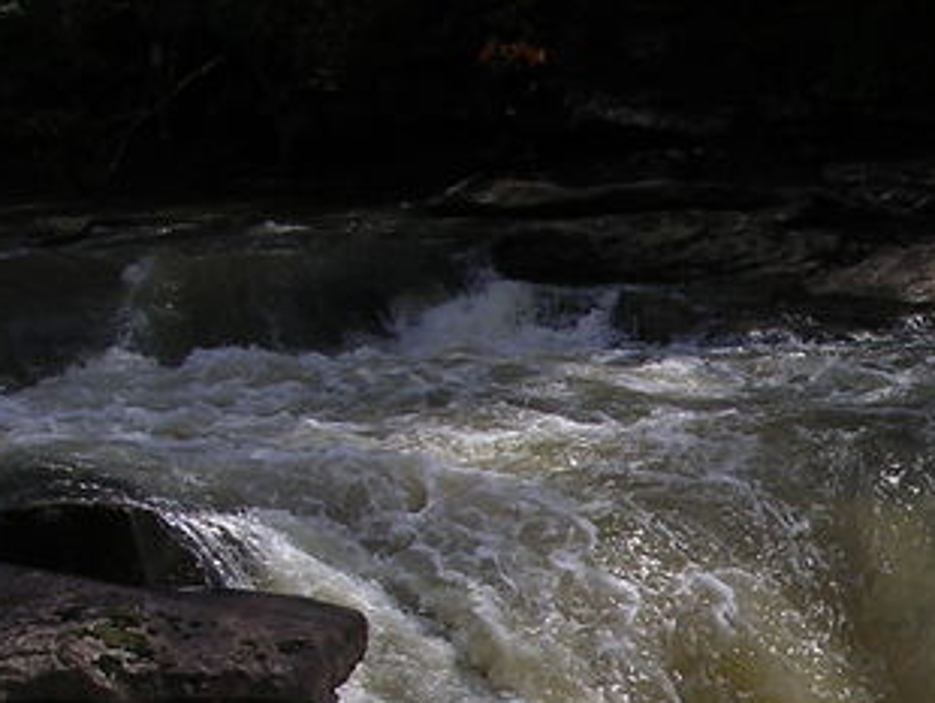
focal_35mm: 98
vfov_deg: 14.6
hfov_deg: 18.8
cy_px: 875
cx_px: 1167
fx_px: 2649
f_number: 5.6
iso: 100
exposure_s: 1/406
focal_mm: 5.8
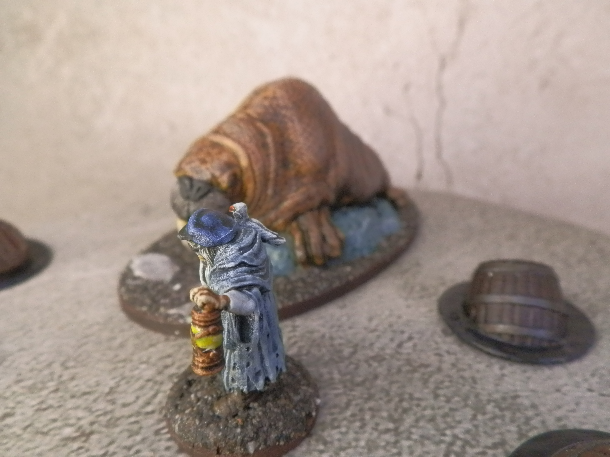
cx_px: 305
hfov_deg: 63.4
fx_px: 493
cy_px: 228
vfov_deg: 49.7
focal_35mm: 28
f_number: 3.1
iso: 400
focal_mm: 5
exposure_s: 1/80
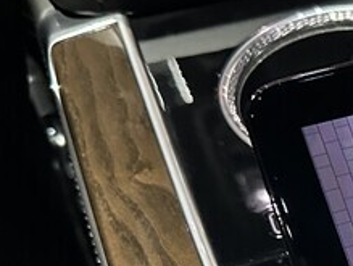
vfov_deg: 13.7
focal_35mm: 105
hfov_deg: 15.9
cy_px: 326
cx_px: 637
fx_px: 1073
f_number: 1.78
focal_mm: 6.86
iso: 800
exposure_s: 1/40
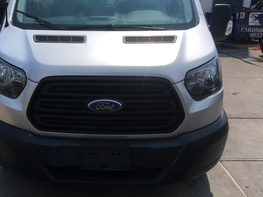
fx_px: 334
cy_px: 64
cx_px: 86
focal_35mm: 44
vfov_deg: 32.6
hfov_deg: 42.3
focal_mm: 4.15
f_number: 2.2
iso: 25
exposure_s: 1/2747
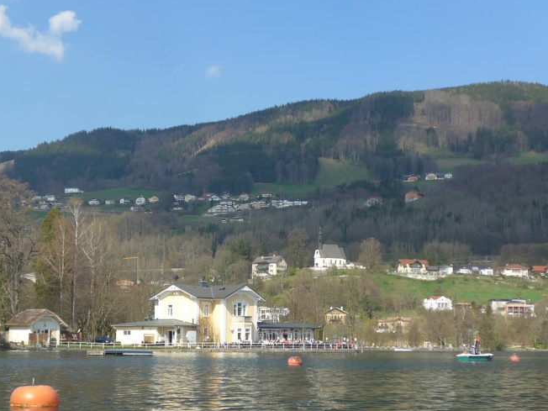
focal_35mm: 68
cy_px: 246
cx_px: 235
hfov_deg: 28.5
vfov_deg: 21.6
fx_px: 1076
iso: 80
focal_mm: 12
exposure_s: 1/800
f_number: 3.5
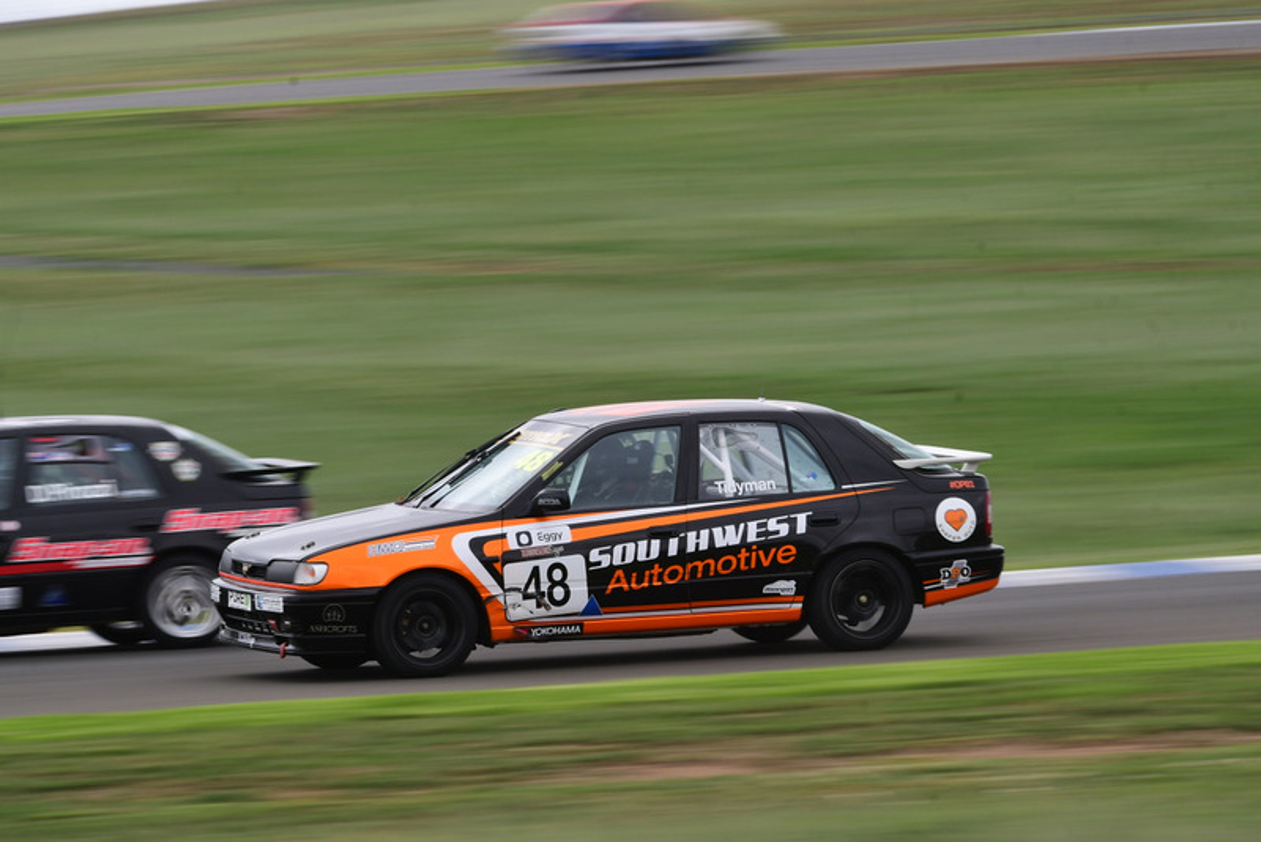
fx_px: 11563
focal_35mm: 330
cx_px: 630
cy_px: 421
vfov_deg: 4.2
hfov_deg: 6.2
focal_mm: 220
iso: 160
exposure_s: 1/60
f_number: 14
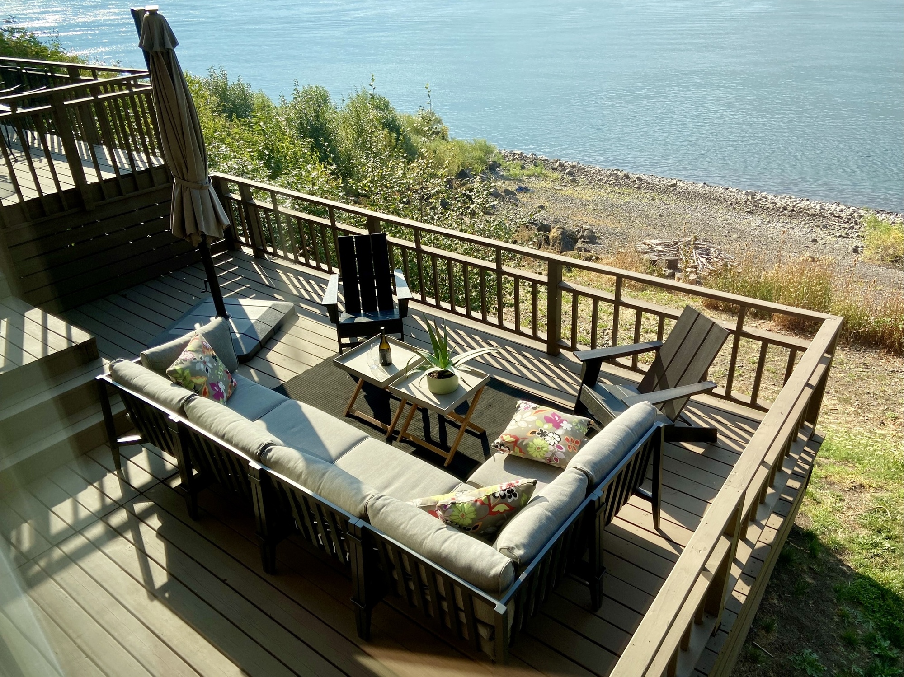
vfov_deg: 53.0
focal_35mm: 26
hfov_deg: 67.3
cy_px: 338
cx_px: 452
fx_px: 679
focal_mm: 4.25
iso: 32
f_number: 1.8
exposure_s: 1/864
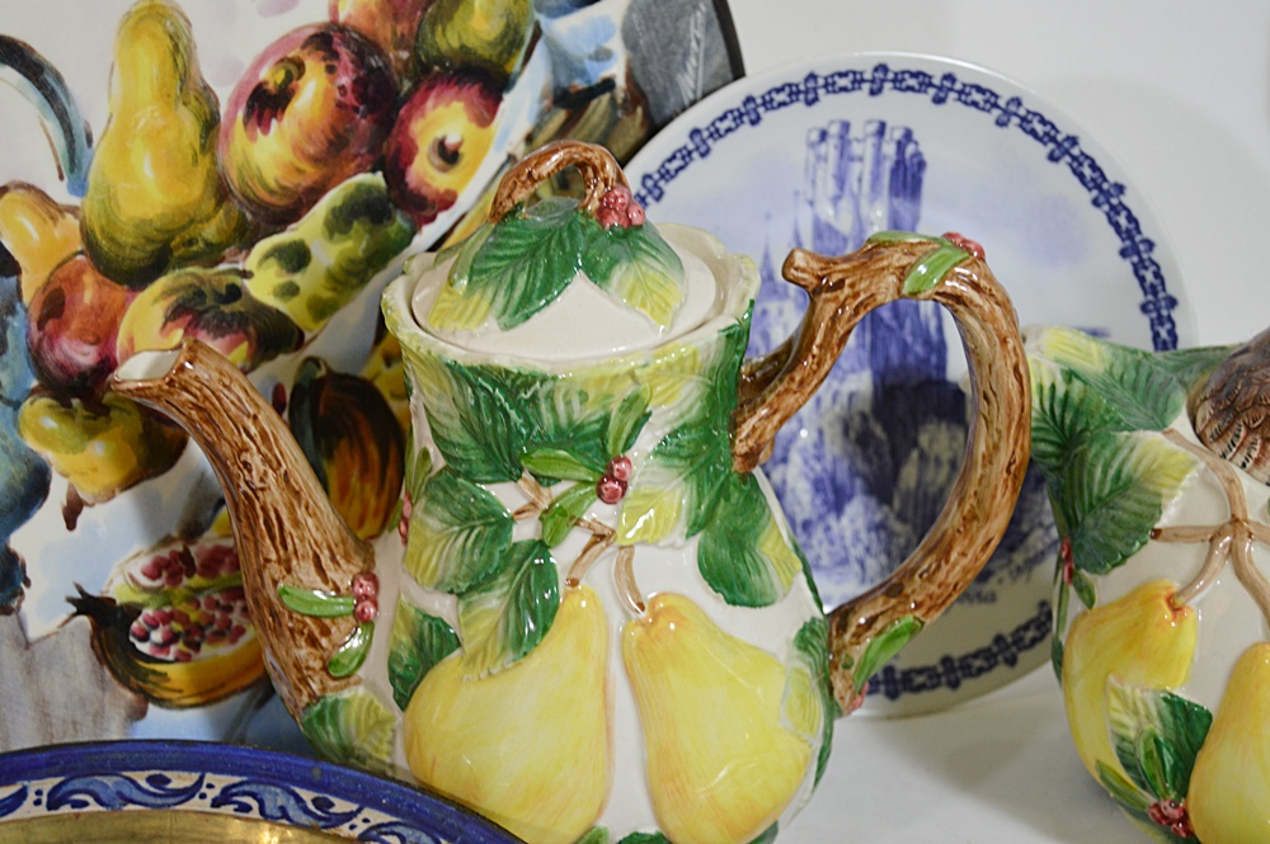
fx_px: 2538
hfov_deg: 28.1
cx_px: 635
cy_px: 422
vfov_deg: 18.9
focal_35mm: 72
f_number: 5.3
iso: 640
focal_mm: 48
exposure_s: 1/60
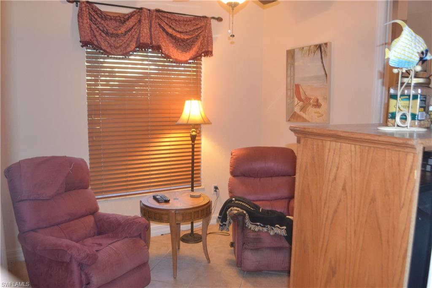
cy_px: 144
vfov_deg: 43.6
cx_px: 216
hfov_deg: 61.9
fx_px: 360
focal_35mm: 30
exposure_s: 1/60
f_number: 3.8
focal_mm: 20
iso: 1250
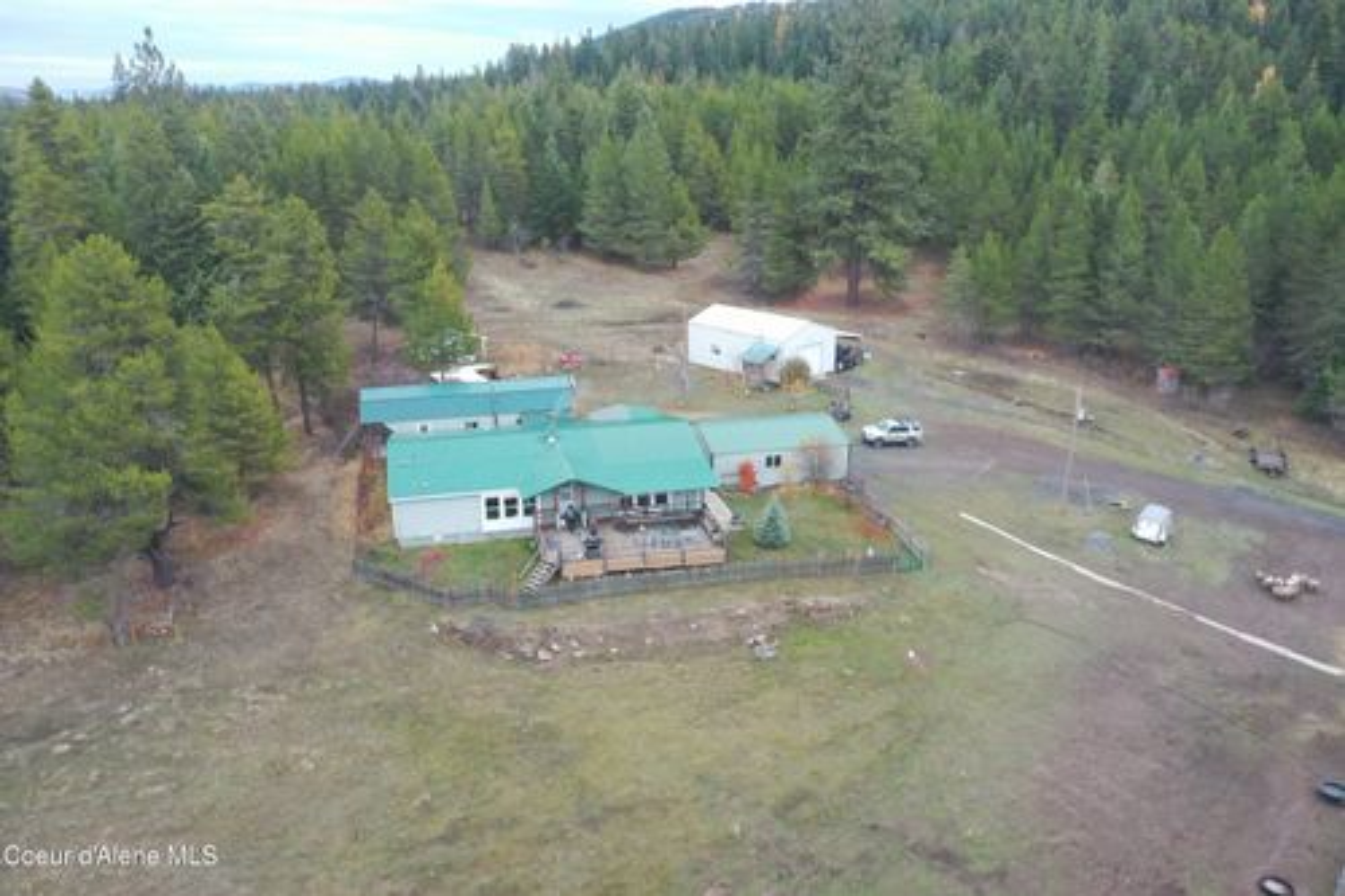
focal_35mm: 28
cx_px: 672
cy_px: 448
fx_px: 1046
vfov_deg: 46.4
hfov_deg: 65.5
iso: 400
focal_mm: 10.26
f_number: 5.6
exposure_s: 1/100
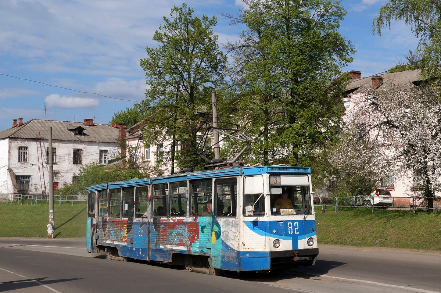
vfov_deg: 36.8
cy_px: 146
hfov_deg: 53.2
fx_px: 440
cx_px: 220
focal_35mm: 36
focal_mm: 24
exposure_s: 1/1000
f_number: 10
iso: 400
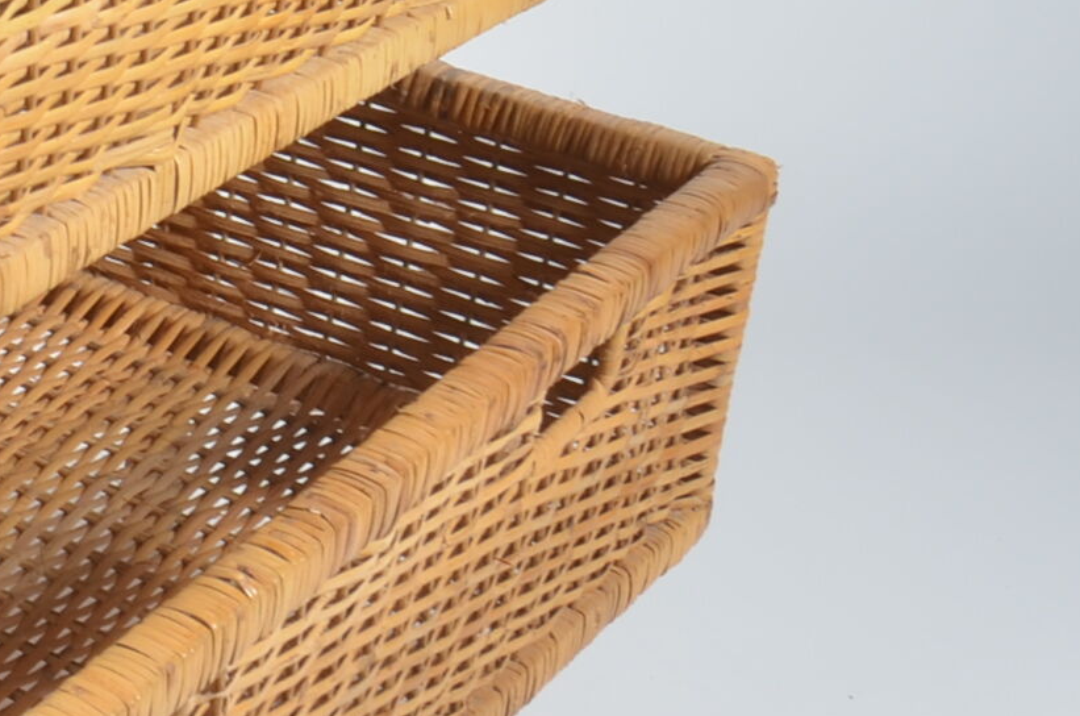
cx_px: -721
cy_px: -57
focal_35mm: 108
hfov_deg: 16.5
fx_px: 3234
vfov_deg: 12.4
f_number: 11
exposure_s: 1/125
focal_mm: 16
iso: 100
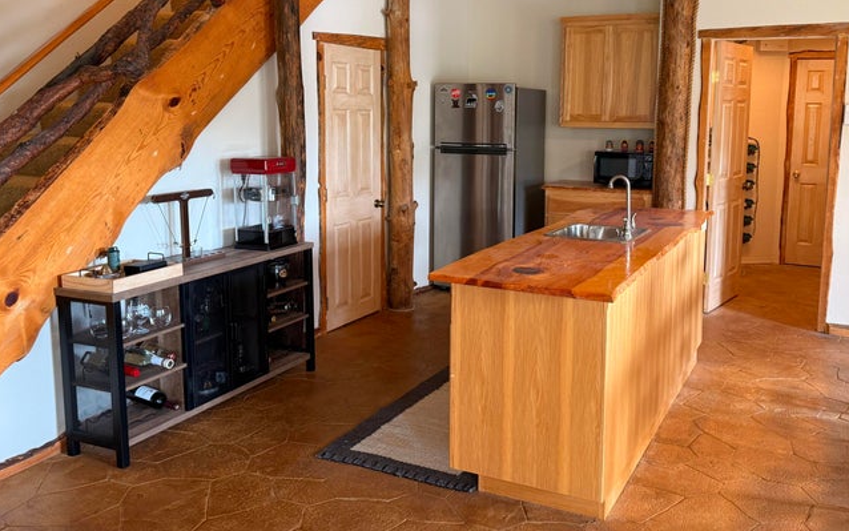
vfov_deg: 37.1
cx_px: 481
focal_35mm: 34
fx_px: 787
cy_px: 212
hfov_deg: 56.5
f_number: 1.78
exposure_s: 1/60
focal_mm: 6.76
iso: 250
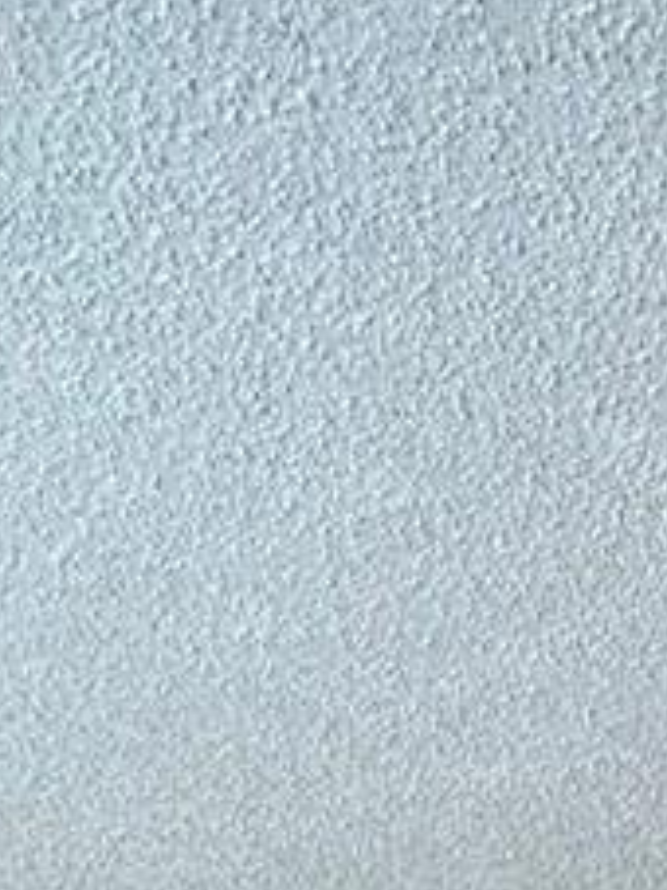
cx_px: 1075
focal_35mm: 74
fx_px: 1903
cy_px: 1804
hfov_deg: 17.4
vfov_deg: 17.8
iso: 160
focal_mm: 2.22
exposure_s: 1/120
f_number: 2.2
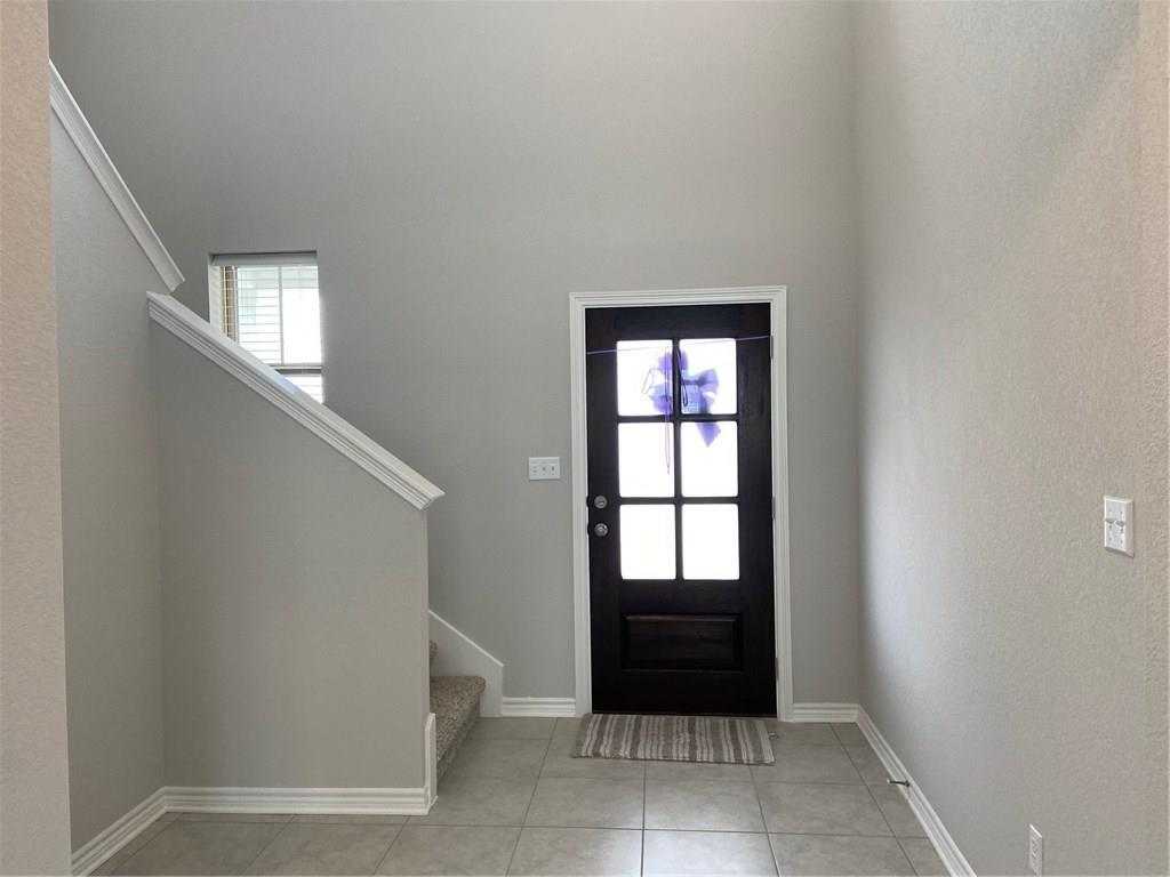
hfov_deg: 67.3
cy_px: 438
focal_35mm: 26
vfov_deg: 53.1
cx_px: 585
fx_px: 879
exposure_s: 1/120
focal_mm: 4.25
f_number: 1.8
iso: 100
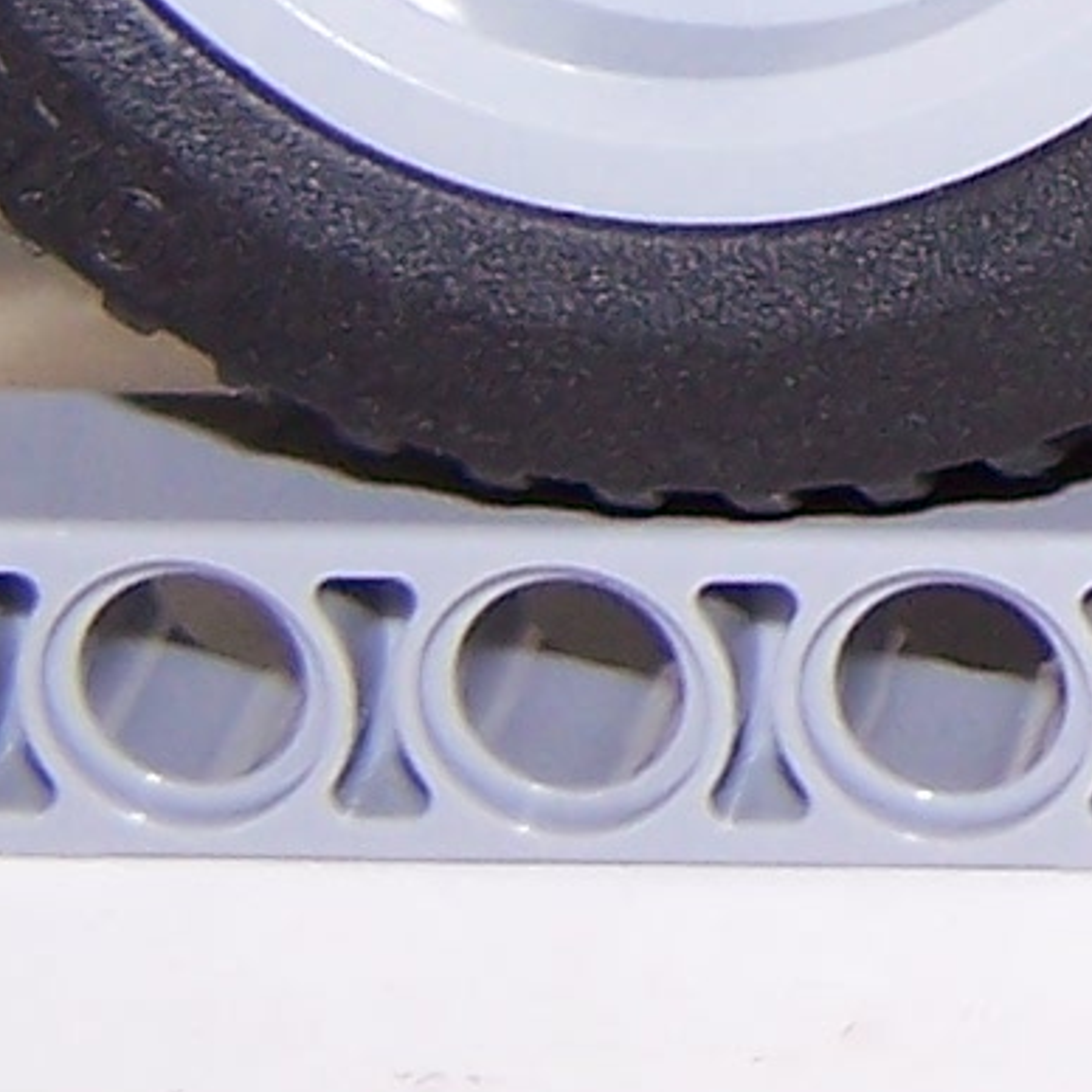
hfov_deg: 7.4
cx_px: 2510
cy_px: -605
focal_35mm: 223
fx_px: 7959
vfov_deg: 7.7
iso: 80
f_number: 2.8
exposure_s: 1/60
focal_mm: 6.3
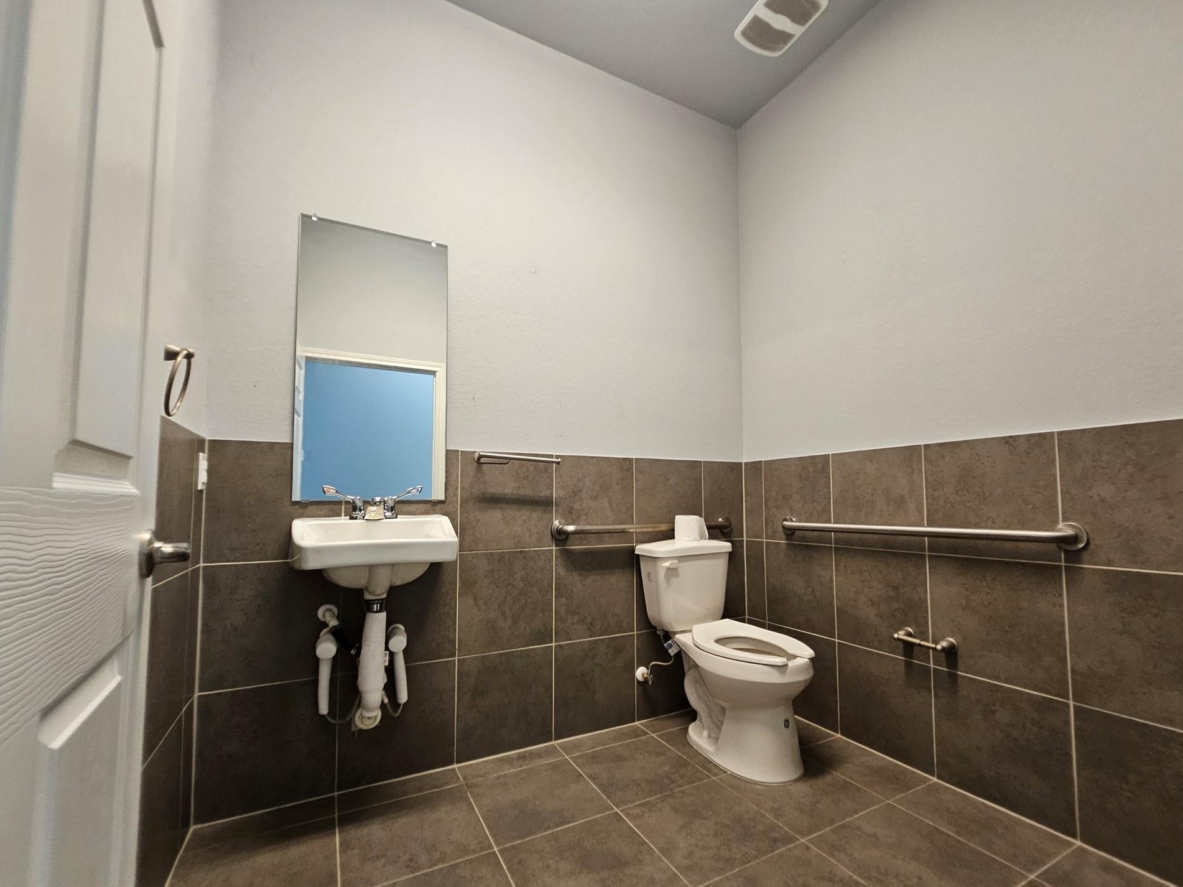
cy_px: 470
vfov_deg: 85.6
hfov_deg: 102.0
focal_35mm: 14
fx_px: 478
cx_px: 609
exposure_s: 1/50
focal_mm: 2.2
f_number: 2.2
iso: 160
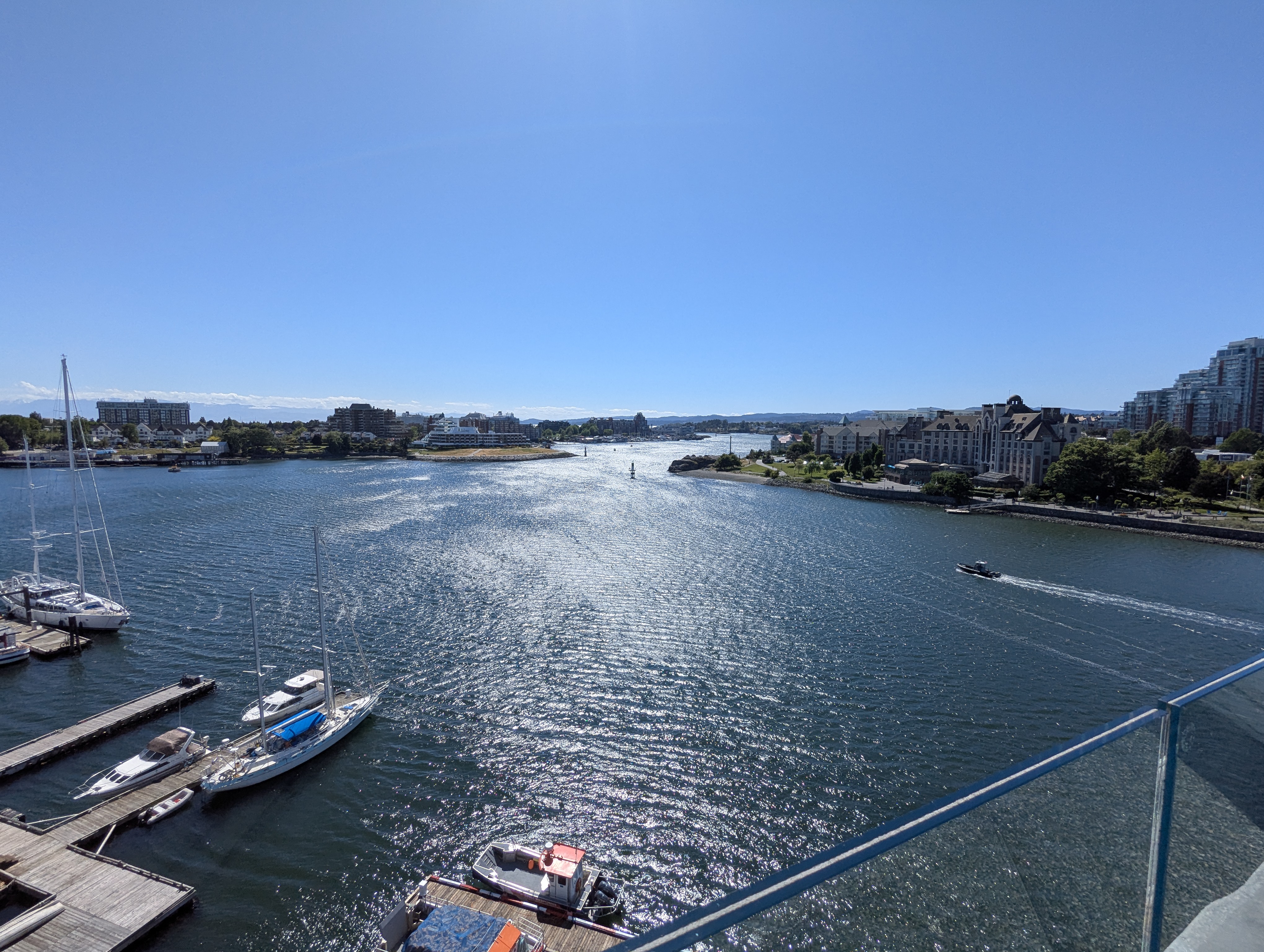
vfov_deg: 78.2
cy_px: 476
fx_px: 585
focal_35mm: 16
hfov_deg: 94.4
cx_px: 632
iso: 52
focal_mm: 2.35
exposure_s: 1/2445
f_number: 2.2
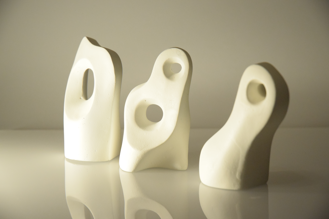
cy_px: 110
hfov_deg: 19.5
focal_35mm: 105
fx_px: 960
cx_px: 164
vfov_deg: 13.0
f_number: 4.5
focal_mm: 70
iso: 3200
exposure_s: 1/320
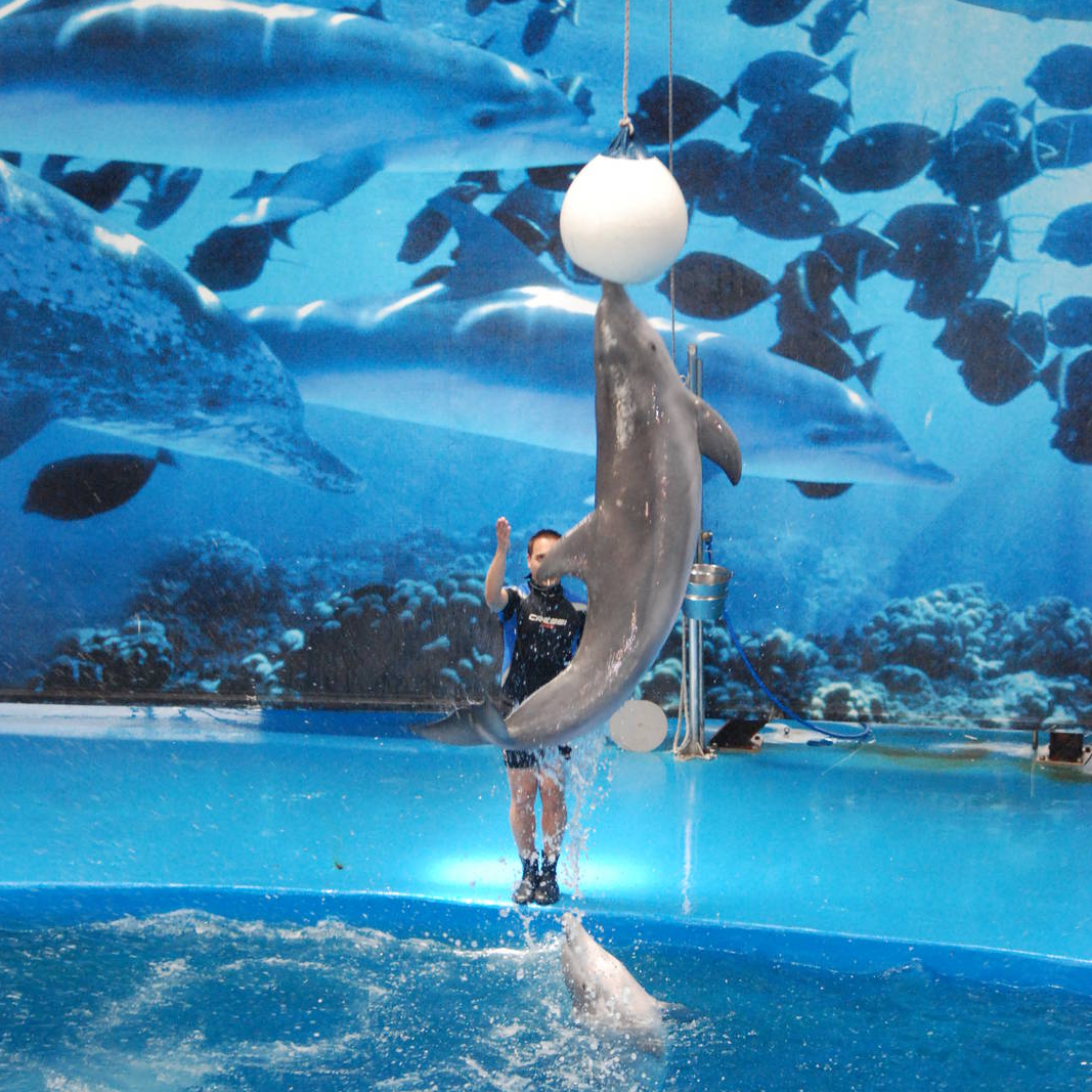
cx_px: 546
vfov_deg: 11.1
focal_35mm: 157
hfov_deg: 11.1
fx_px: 5603
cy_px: 504
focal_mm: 82
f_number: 4
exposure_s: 1/160
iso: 1600
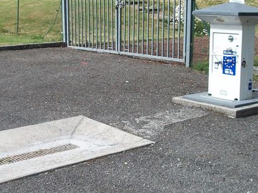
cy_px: 106
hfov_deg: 29.7
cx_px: 98
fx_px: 484
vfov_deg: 22.6
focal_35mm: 65
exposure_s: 1/800
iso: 80
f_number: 2.9
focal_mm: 5.7
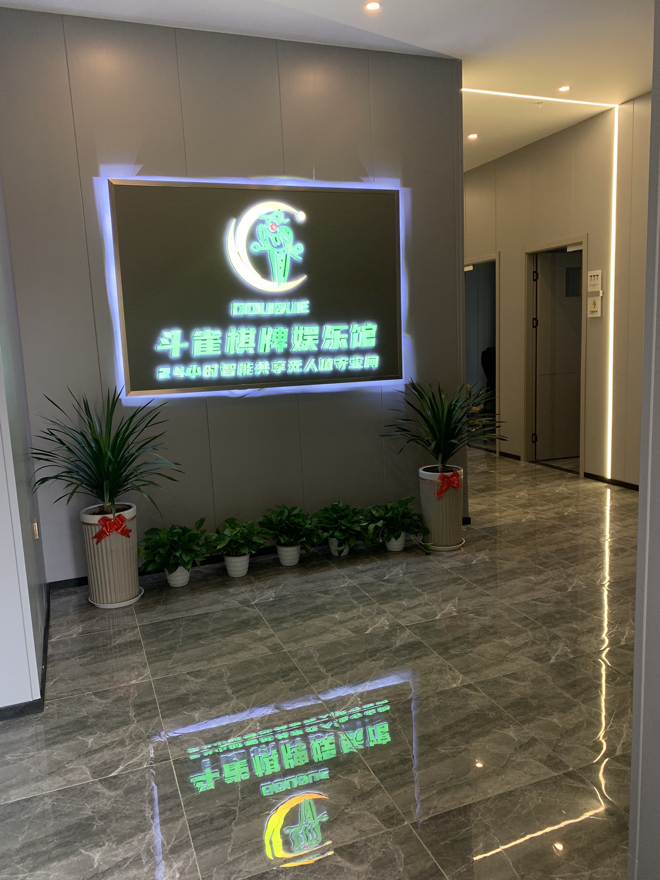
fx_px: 661
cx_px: 330
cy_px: 440
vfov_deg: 67.3
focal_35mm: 26
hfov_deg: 53.1
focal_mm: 4.25
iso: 80
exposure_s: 1/121
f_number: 1.8
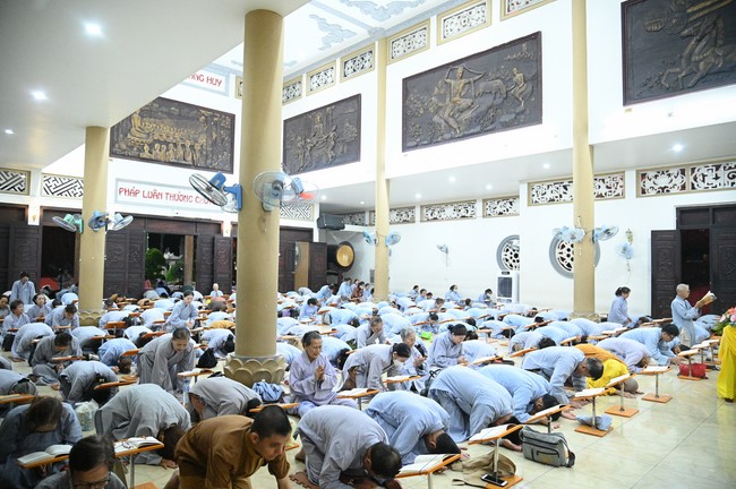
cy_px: 244
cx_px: 368
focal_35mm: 24
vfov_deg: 53.0
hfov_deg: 73.8
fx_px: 490
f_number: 4
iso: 16000
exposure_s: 1/250
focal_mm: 24
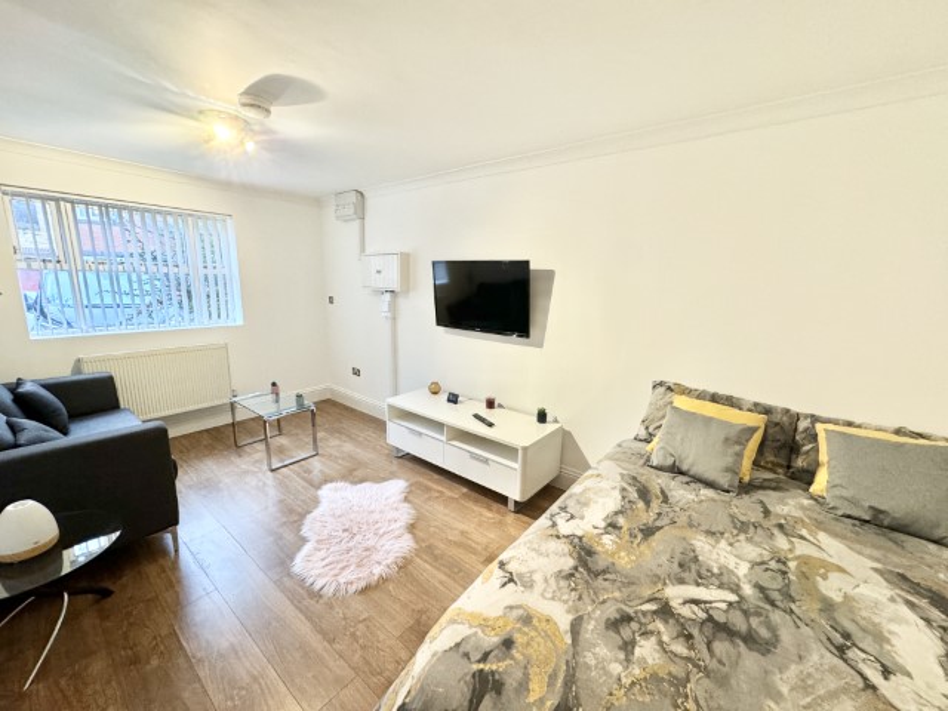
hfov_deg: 102.1
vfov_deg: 85.7
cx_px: 474
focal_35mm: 14
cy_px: 356
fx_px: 383
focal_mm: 2.22
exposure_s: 1/50
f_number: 2.2
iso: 250
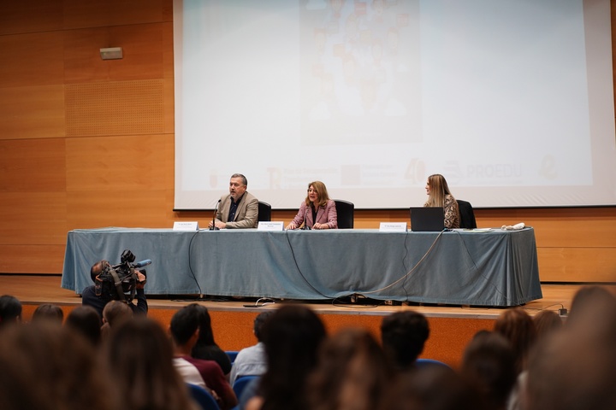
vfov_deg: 16.1
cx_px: 308
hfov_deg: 23.9
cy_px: 205
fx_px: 1454
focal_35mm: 85
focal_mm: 85
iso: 1600
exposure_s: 1/160
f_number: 2.2
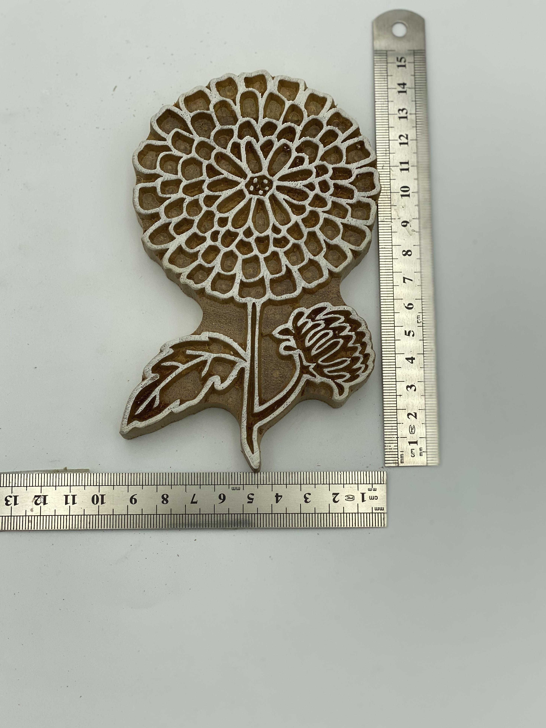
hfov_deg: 27.0
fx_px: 1136
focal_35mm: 54
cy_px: 368
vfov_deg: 35.5
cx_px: 269
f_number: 2
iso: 20
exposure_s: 1/749
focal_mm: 6
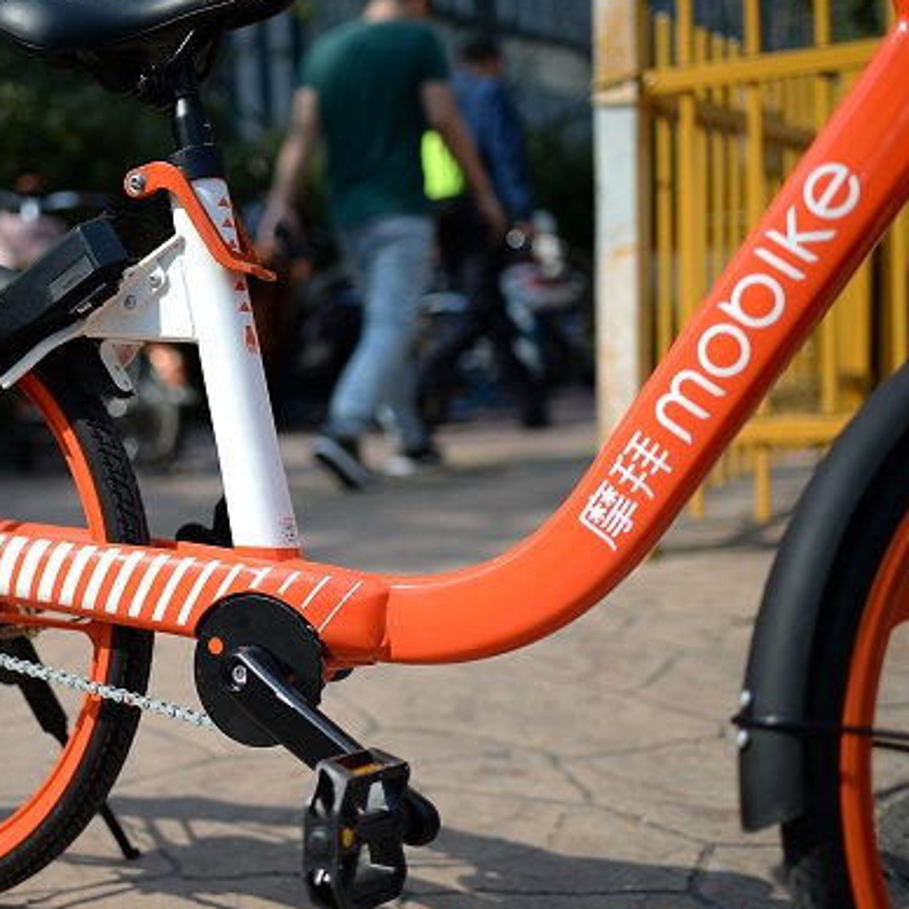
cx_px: 217
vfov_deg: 31.6
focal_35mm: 54
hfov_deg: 31.0
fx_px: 1604
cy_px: 424
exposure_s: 1/2500
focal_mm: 35
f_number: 1.8
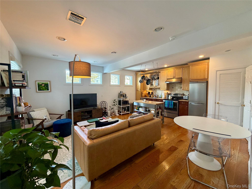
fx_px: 102
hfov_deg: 102.1
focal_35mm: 14
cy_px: 94
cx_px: 126
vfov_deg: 85.7
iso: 250
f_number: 2.2
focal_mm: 2.22
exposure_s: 1/60
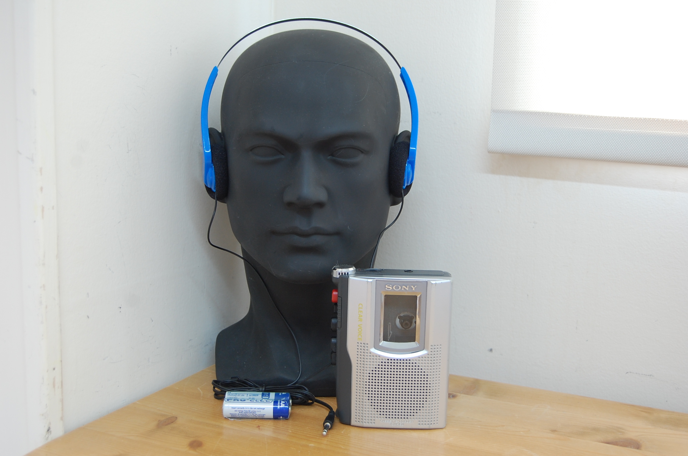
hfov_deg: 41.2
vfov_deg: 28.0
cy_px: 228
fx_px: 916
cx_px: 344
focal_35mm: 48
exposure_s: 1/30
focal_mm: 32
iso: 400
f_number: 4.5
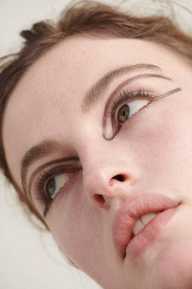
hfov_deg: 13.0
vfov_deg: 19.5
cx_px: 96
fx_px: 840
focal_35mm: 105
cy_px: 144
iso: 400
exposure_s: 1/125
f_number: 8
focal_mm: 105
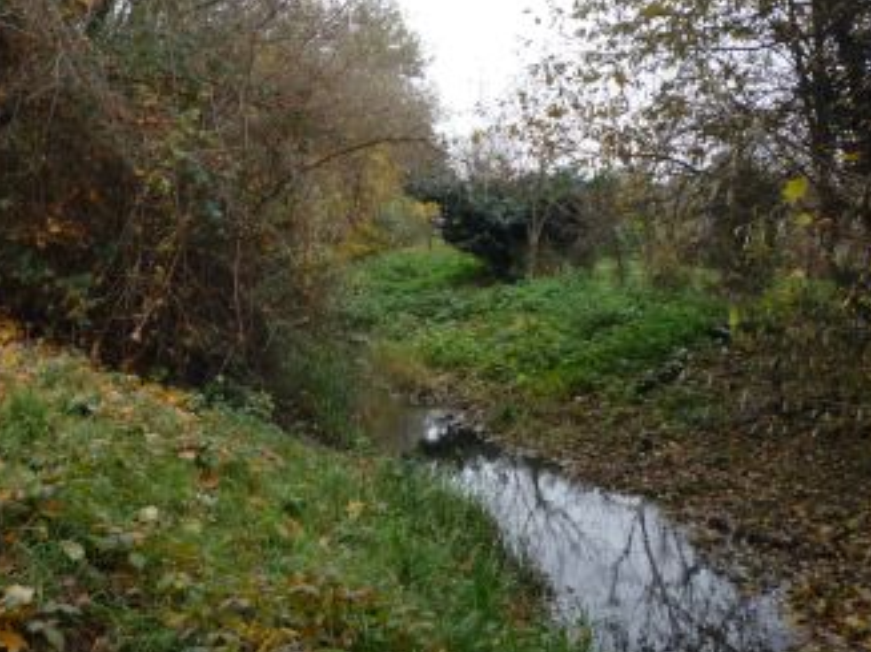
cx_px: 346
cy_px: 213
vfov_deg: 30.6
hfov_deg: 40.3
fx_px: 1182
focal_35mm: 47
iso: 200
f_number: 3.5
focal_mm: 5.2
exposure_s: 1/200
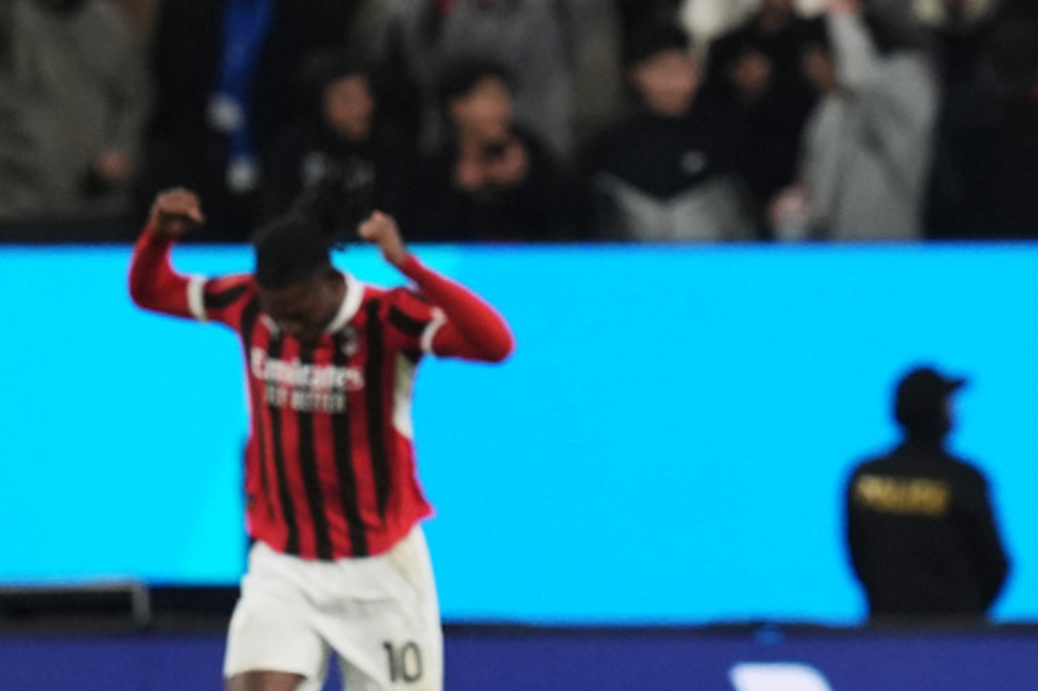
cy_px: 19
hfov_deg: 1.7
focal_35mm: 1231
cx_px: 1522
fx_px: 35479
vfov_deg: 1.1
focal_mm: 400
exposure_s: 1/2000
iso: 1600
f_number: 3.2
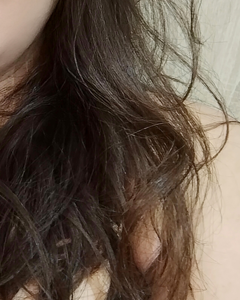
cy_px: 95
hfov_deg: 21.2
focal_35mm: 68
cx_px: -34
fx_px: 604
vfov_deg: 27.7
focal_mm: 3.25
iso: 847
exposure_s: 1/20
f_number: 2.45
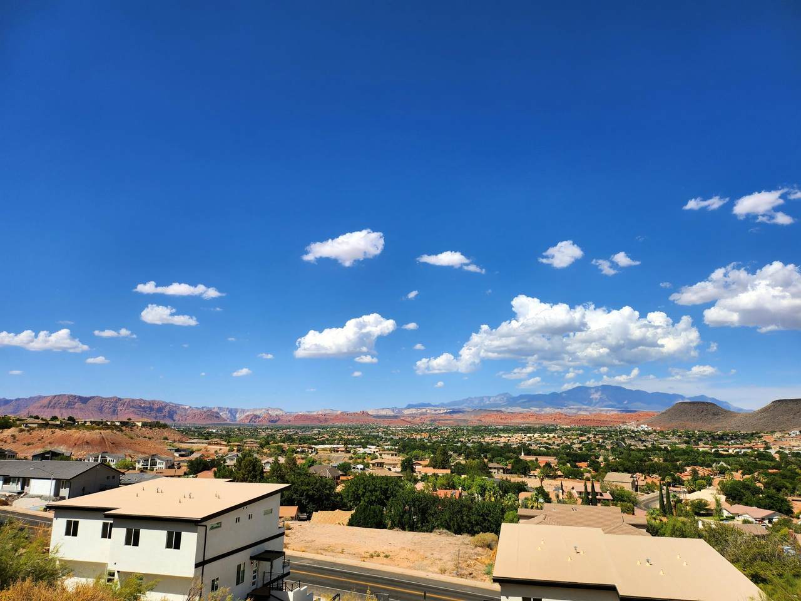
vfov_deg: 56.8
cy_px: 300
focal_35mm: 24
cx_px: 400
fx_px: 555
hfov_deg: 71.6
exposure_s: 1/4481
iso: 50
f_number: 1.8
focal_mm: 5
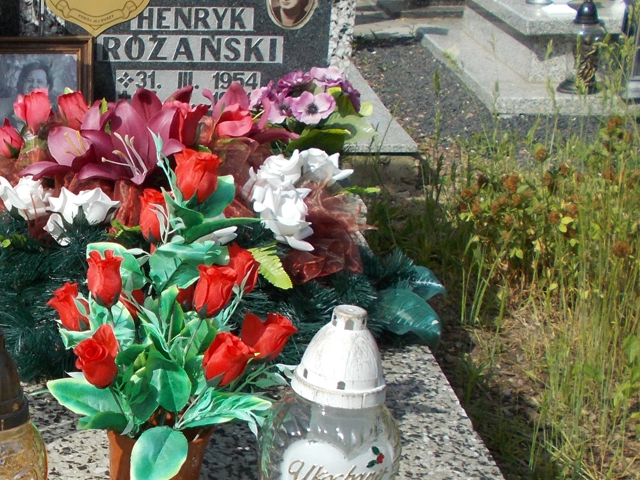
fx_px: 1331
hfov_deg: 25.5
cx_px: -25
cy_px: 351
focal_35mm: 72
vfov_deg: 20.3
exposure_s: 1/200
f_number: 8
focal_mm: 4.6
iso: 80
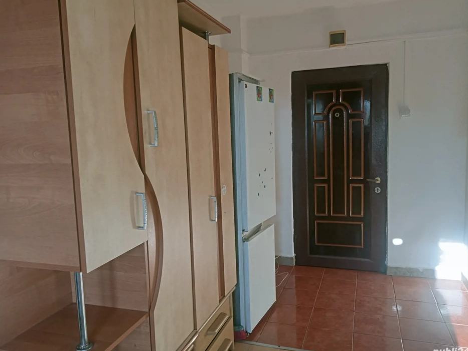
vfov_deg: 46.8
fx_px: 406
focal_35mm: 30
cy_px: 170
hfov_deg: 60.0
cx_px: 234
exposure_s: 1/50
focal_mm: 3.46
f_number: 2.2
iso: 129
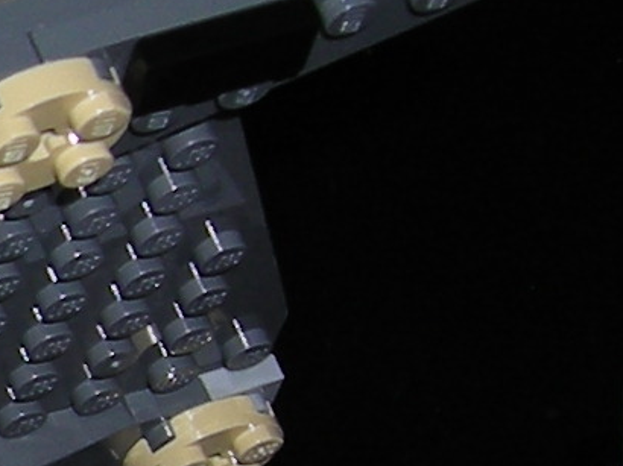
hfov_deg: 6.9
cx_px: -1235
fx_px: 4695
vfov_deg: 5.6
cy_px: 695
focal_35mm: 261
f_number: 3.2
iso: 50
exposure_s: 1/60
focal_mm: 6.3
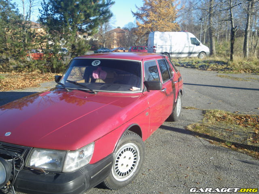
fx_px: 247
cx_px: 130
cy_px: 97
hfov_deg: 55.4
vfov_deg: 42.9
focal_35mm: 33
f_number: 2.8
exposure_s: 1/250
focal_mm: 5.8
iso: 64
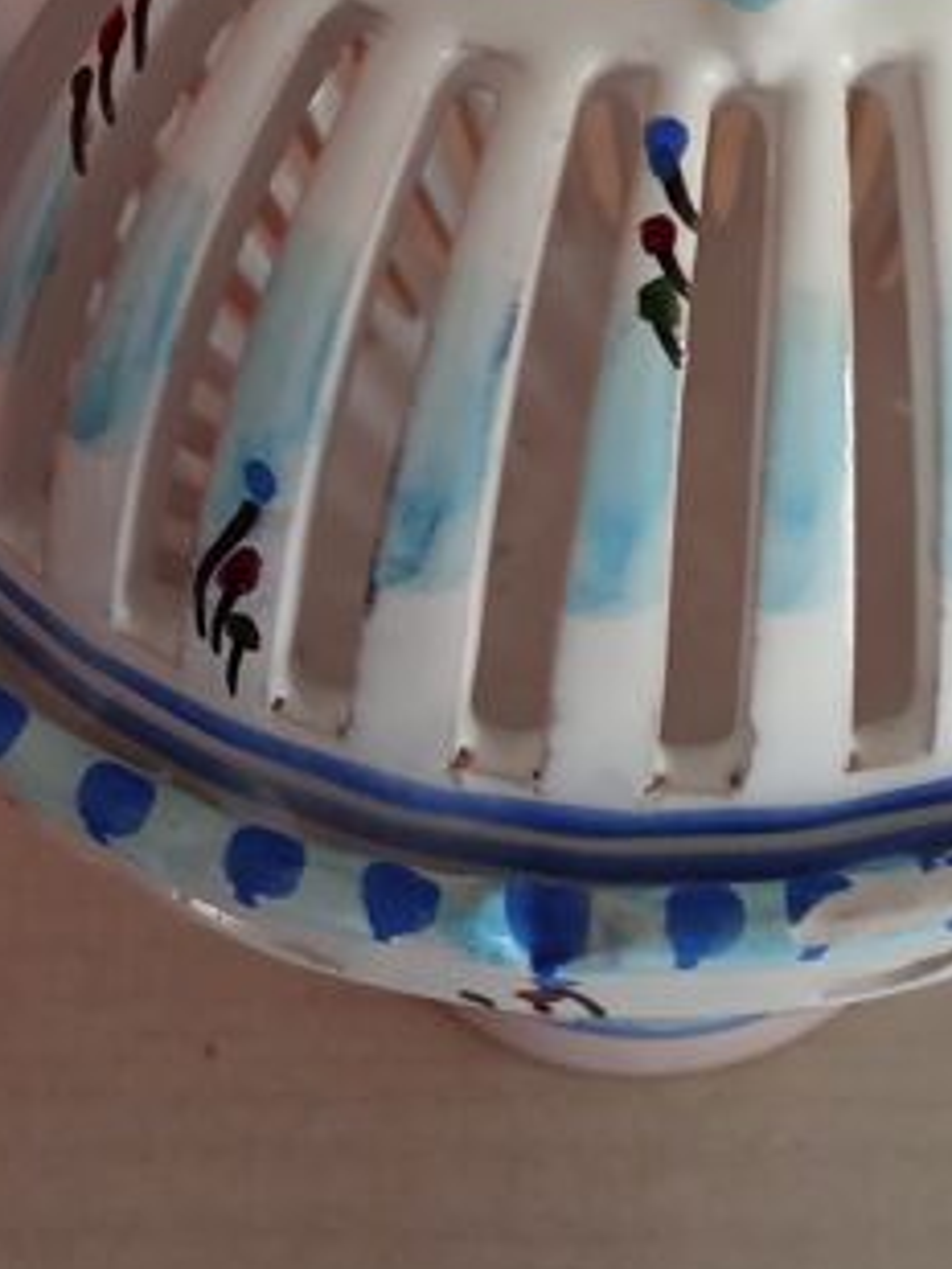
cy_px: 144
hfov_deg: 25.0
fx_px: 2125
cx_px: 698
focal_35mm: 58
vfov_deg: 31.7
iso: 800
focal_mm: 2.78
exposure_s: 1/20
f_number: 2
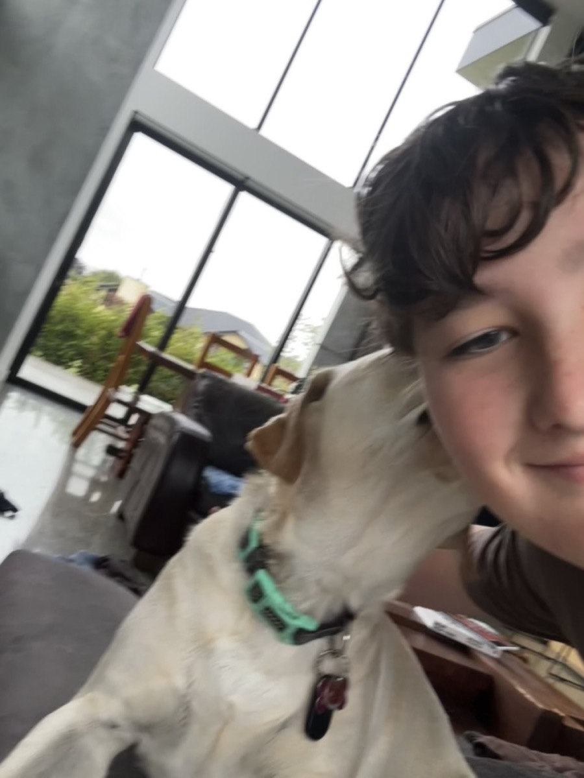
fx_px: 675
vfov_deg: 60.0
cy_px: 389
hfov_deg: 46.8
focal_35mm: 30
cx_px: 292
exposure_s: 1/75
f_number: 1.9
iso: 80
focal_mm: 2.69
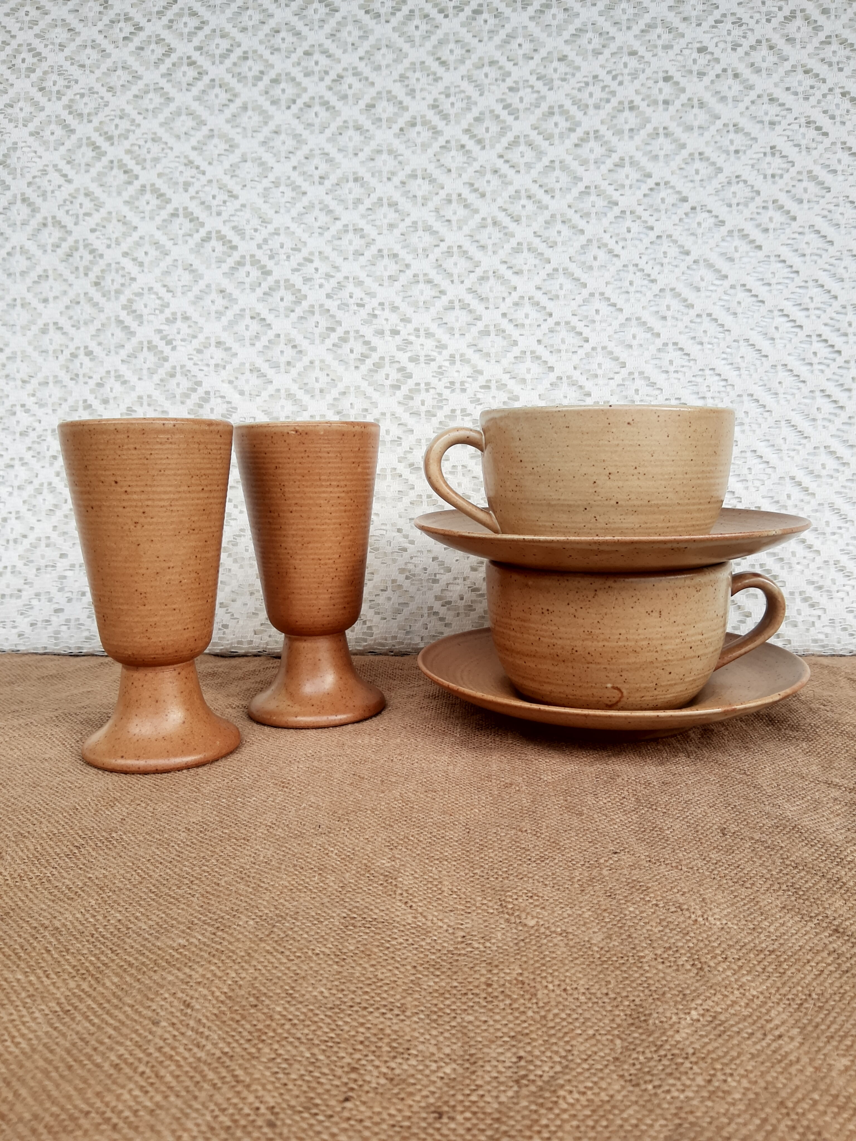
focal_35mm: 26
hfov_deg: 53.1
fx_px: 857
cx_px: 428
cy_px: 570
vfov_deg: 67.3
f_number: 1.8
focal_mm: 3.95
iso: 50
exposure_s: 1/283
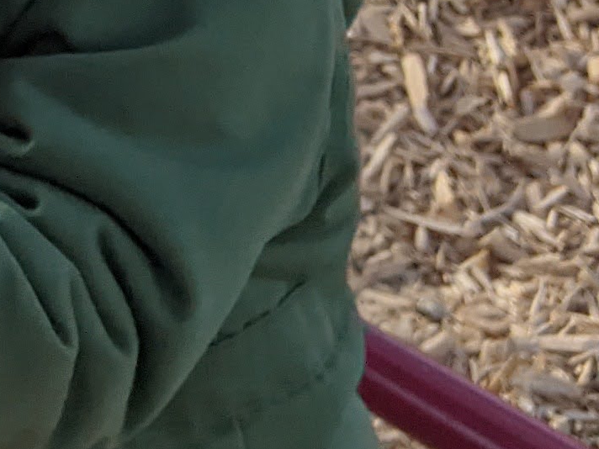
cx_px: -531
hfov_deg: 11.8
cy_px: -716
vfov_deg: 8.6
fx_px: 2648
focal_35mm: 153
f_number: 1.8
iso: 45
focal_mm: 4.44
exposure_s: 1/2597
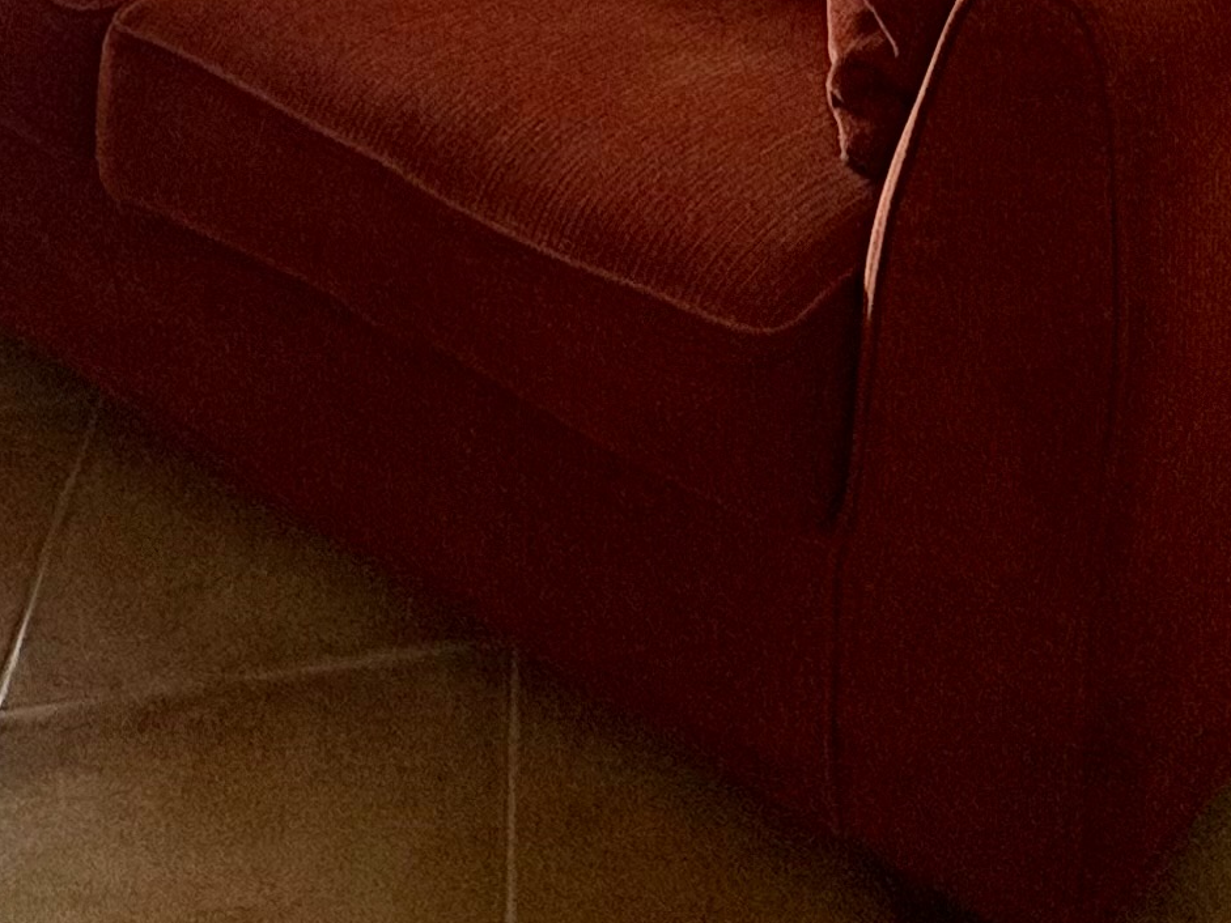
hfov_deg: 31.4
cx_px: 979
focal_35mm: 60
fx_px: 2134
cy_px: -1003
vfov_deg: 16.9
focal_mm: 2.22
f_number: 2.2
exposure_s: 1/99
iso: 125
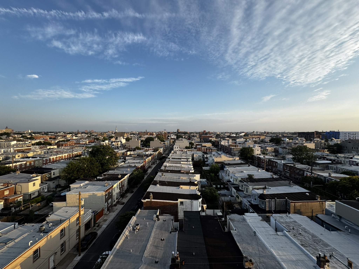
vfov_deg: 85.7
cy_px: 134
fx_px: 145
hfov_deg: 102.1
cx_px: 180
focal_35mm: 14
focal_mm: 2.22
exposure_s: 1/693
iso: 40
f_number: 2.2
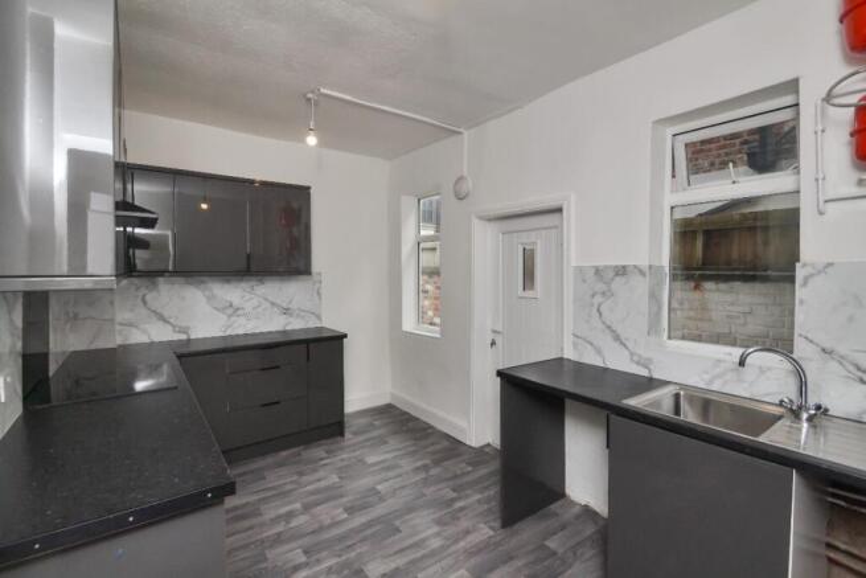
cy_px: 289
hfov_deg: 100.4
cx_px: 433
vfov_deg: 77.4
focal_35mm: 15
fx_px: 361
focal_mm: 10
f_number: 7.1
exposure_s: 1/160
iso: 400
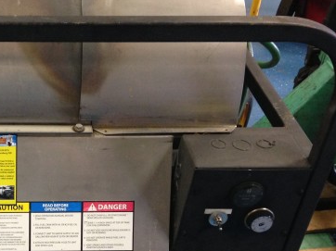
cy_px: 187
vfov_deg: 20.0
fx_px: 708
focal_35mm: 73
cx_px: 3
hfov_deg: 25.4
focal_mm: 4.13
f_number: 2.4
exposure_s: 1/20
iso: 250
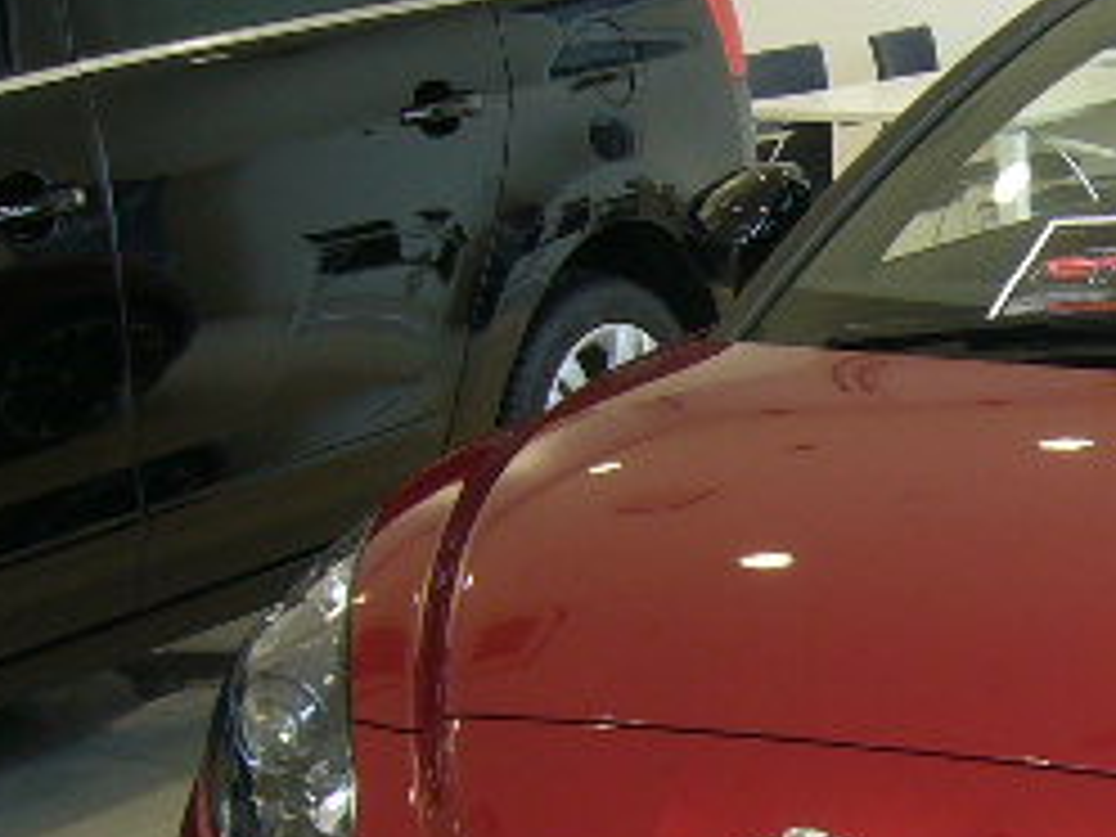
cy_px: 720
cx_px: 1408
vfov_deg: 12.7
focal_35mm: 116
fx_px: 3740
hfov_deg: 16.2
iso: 80
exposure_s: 1/30
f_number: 2.9
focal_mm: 6
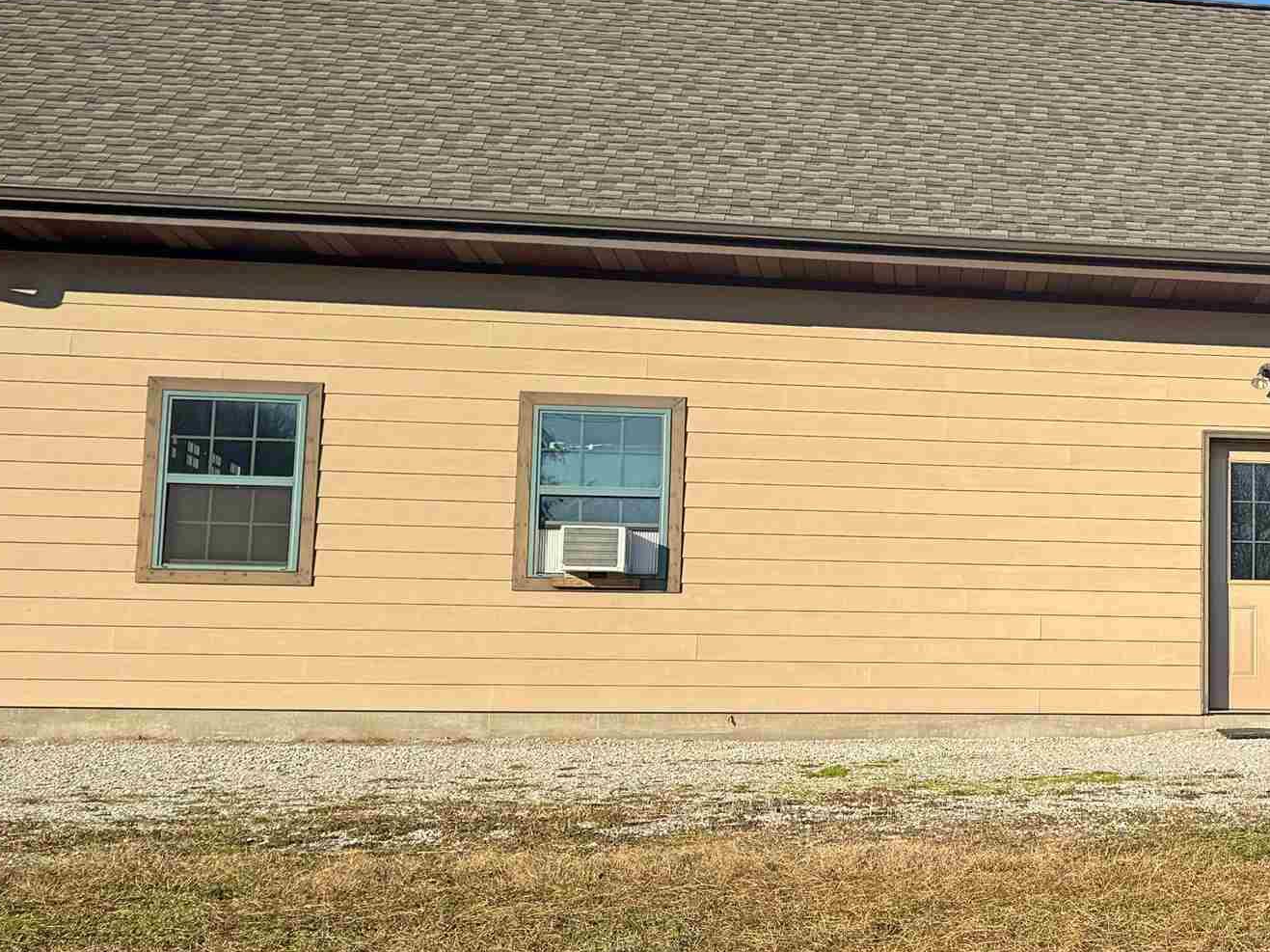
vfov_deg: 26.1
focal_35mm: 56
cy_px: 559
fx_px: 2054
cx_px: 1288
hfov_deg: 31.6
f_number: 1.78
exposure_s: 1/3597
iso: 80
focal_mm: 6.76
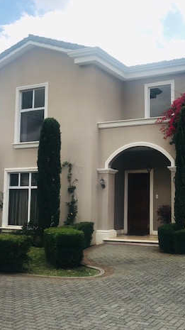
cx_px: 152
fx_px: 367
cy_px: 167
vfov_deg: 48.4
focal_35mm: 42
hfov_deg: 27.6
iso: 20
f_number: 1.8
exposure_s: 1/1842
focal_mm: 3.99
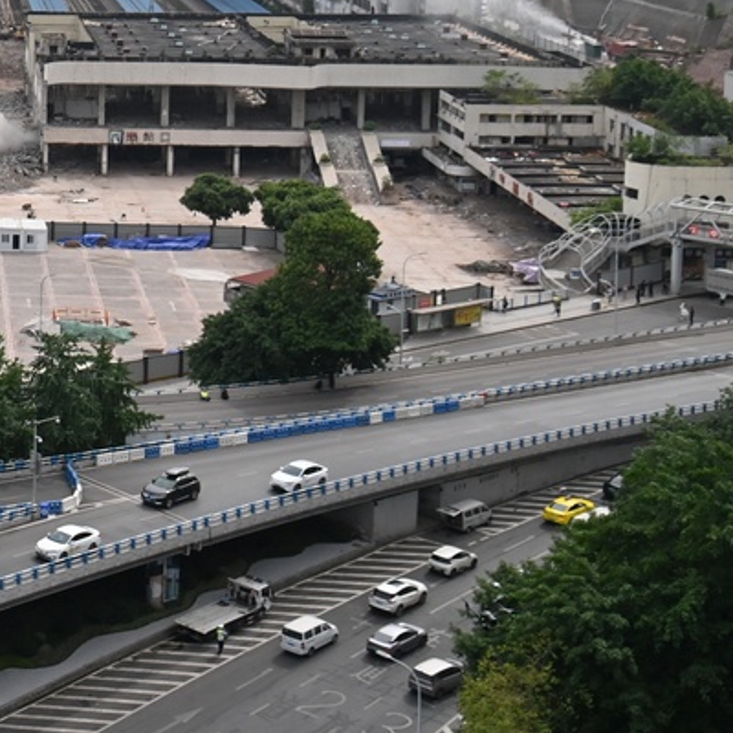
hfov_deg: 19.5
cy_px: 31
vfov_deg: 21.3
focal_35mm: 79
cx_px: -323
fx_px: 1893
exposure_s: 1/1250
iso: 320
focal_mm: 31
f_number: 7.1
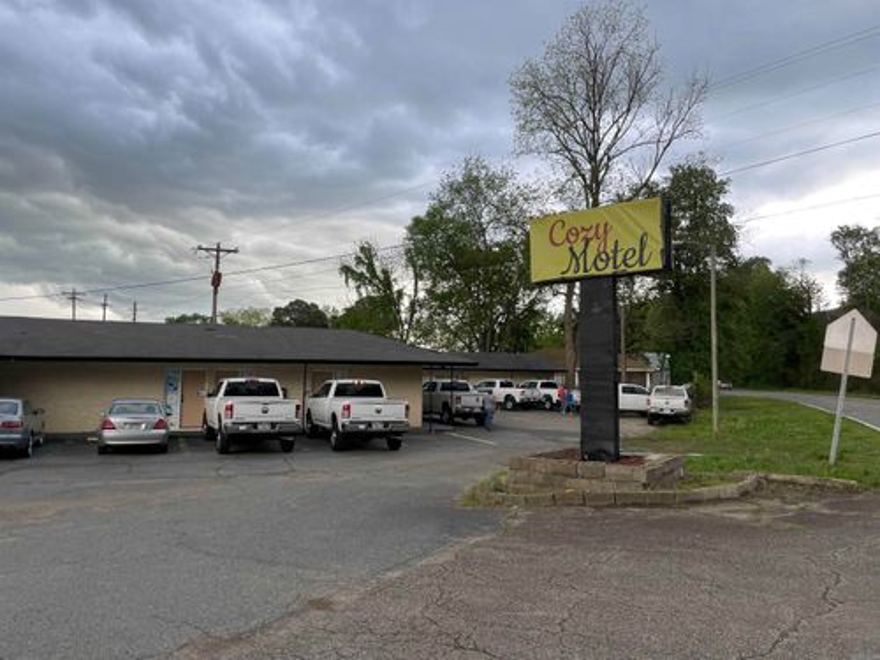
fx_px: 661
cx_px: 440
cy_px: 330
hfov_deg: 67.3
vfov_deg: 53.1
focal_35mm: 26
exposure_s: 1/123
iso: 32
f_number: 1.6
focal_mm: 4.2
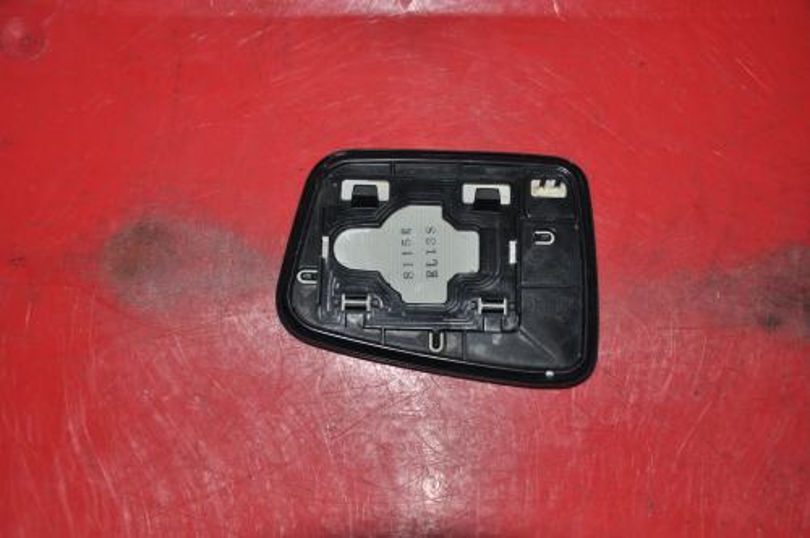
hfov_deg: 41.2
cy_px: 269
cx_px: 405
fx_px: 1079
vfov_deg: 28.0
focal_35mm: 48
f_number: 4.2
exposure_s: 1/60
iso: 560
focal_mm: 32
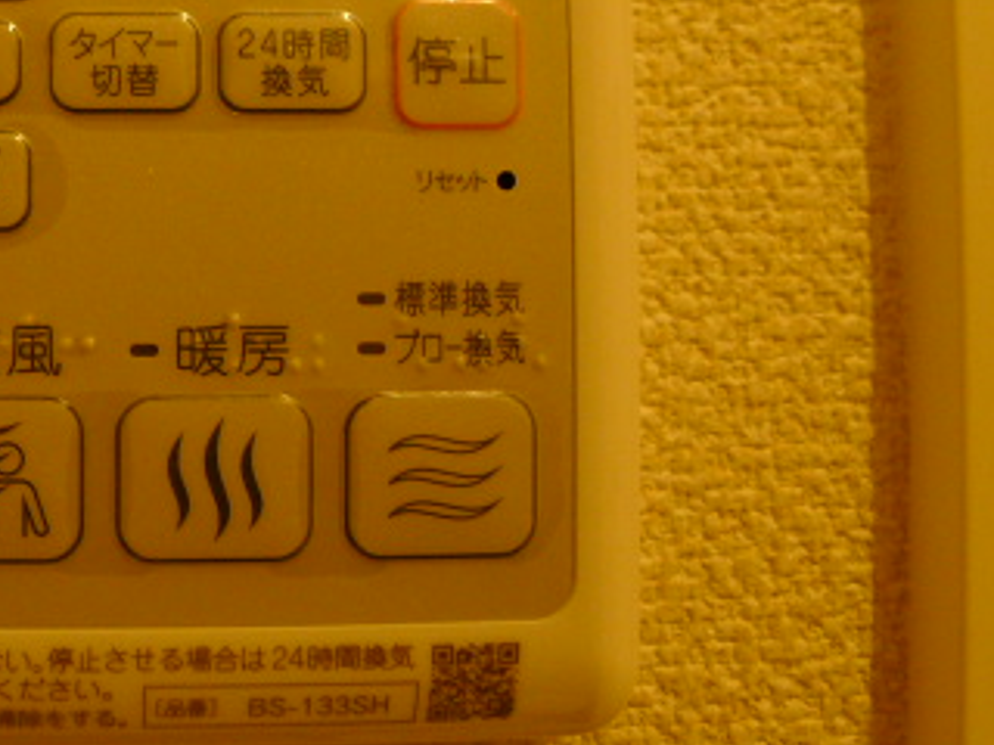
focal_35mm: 48
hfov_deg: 37.8
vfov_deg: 29.8
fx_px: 1378
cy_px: 189
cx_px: 158
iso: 400
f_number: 2
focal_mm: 5.1
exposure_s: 1/60
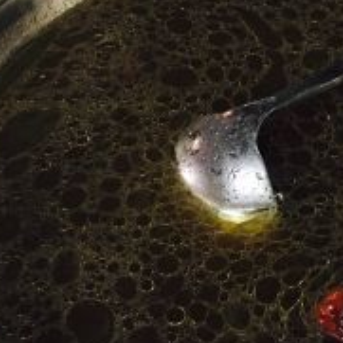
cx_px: 271
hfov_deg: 17.4
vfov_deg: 17.6
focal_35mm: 99
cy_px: 154
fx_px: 1110
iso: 125
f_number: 2.2
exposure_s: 1/8
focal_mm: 4.15
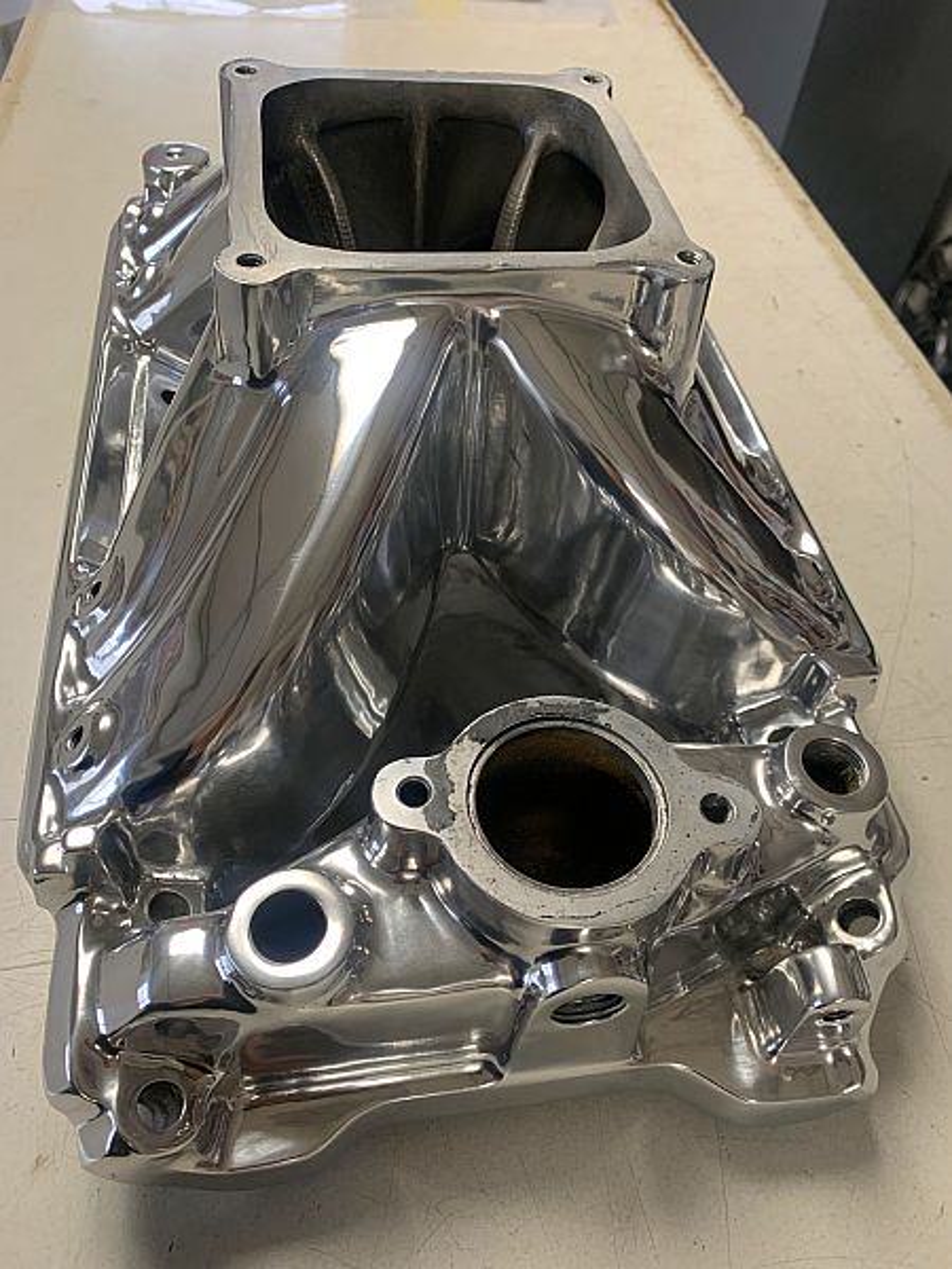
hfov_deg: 53.1
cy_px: 634
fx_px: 953
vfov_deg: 67.3
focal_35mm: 26
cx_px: 476
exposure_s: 1/60
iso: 160
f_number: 1.8
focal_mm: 4.25
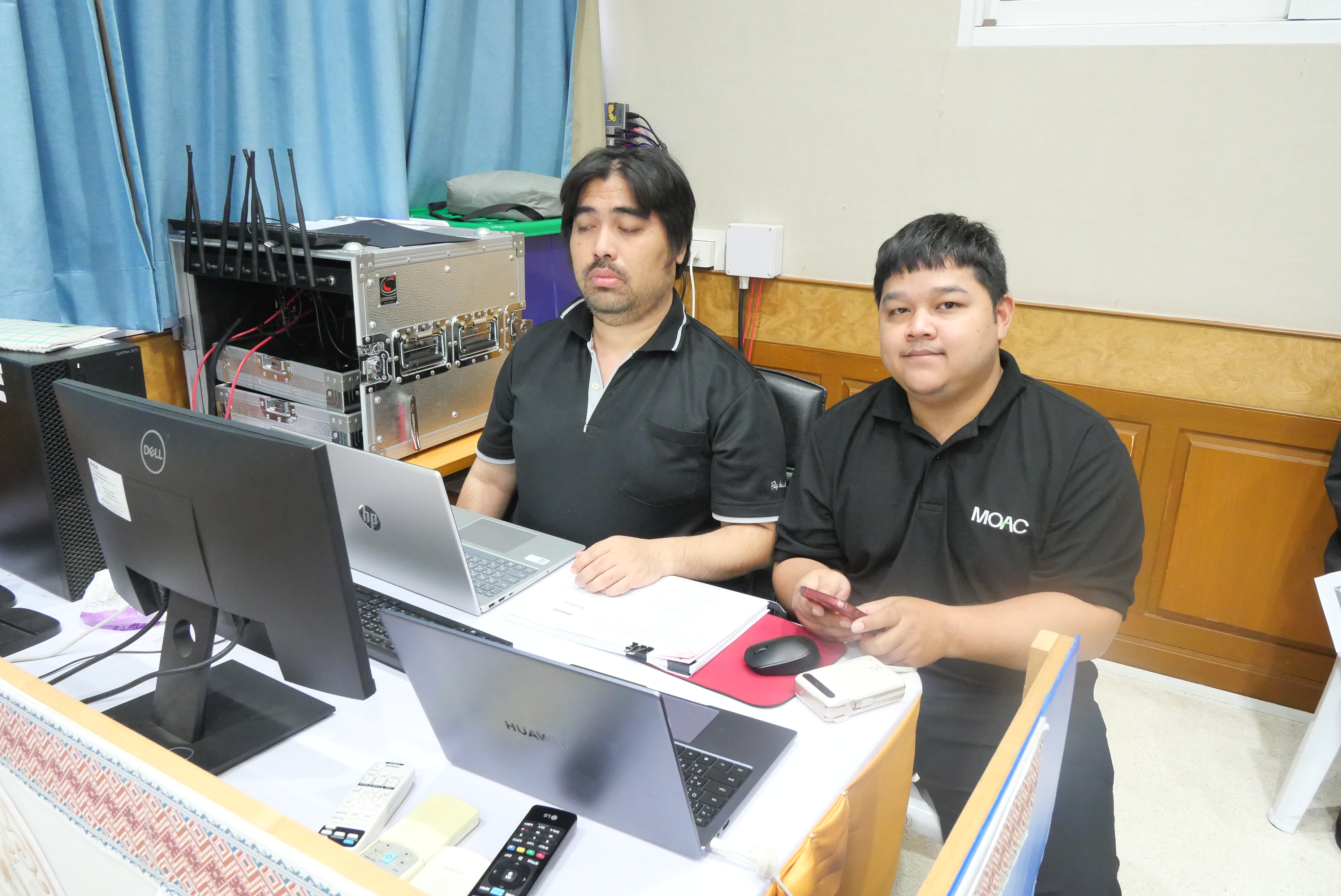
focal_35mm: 24
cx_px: 670
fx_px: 895
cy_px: 448
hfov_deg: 73.7
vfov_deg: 53.2
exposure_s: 1/13
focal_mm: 12
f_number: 6.3
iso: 3200
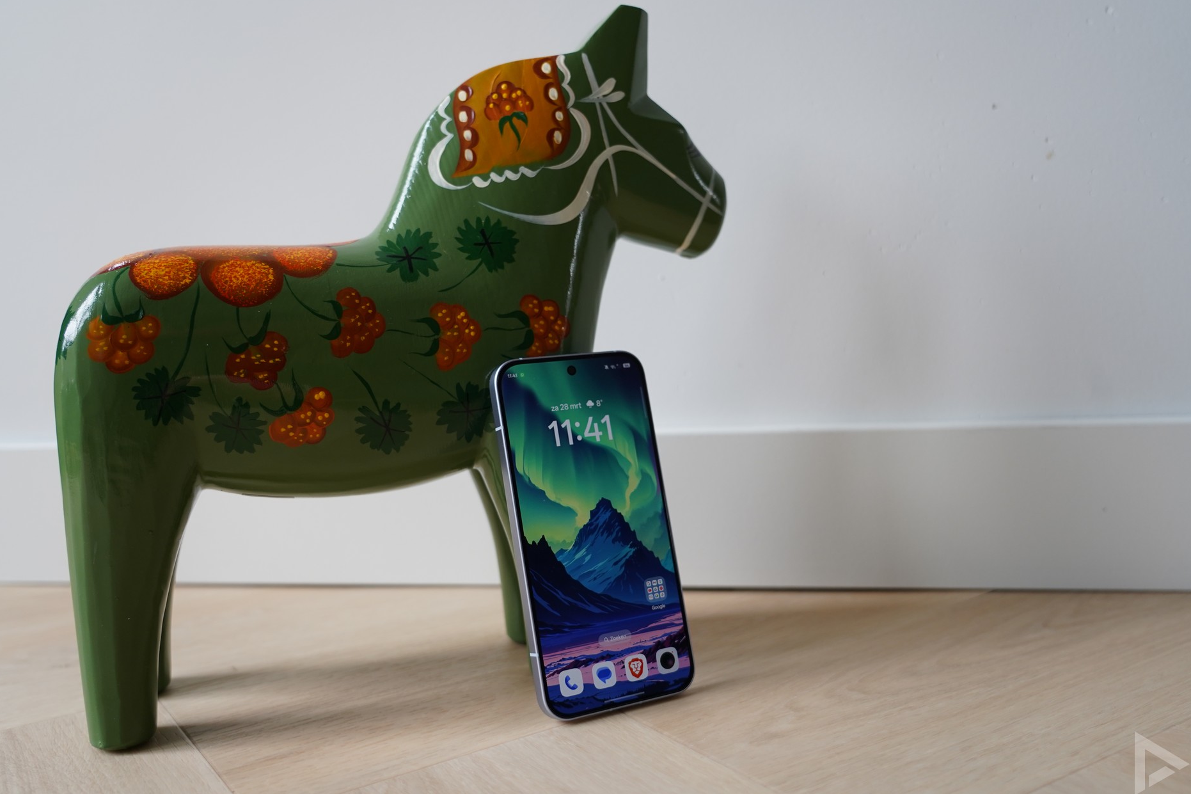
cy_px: 395
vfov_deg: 40.0
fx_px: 1092
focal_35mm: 33
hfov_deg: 57.2
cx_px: 590
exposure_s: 1/160
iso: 640
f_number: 4
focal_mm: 32
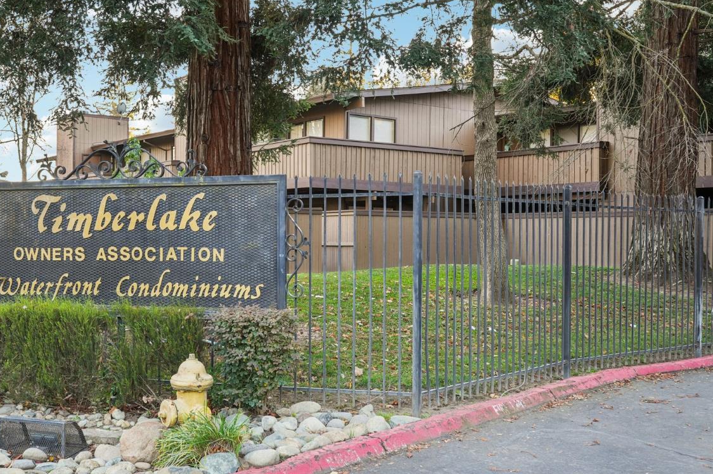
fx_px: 792
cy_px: 243
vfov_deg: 33.4
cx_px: 247
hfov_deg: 47.8
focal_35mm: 40
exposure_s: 1/25
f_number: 8
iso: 400
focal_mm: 30
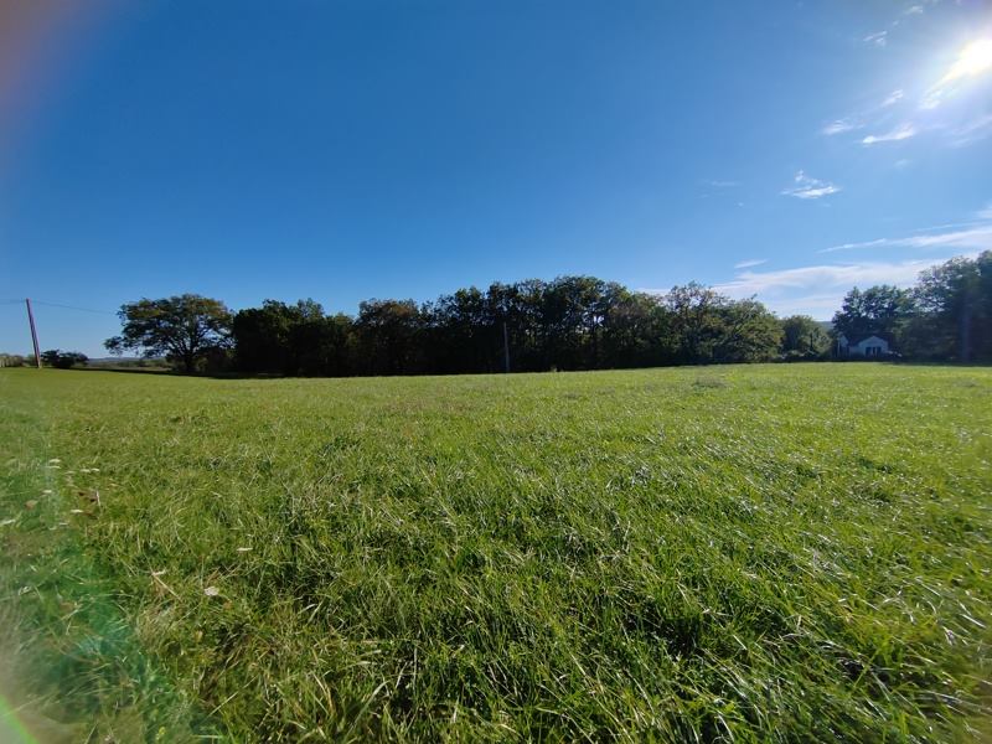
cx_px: 496
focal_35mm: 13
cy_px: 372
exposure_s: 1/3300
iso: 100
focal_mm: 2.16
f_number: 2.2
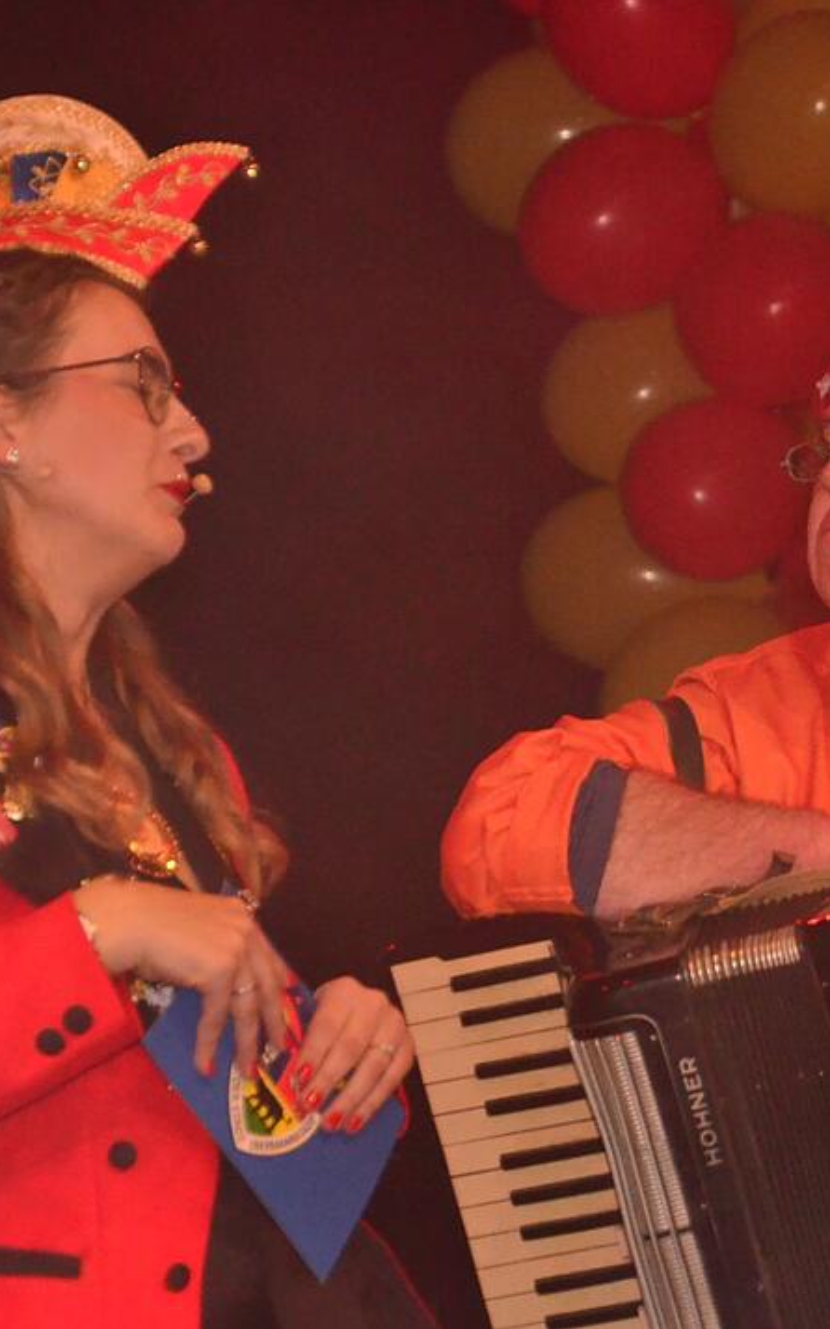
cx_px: 607
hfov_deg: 5.7
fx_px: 8364
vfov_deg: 9.1
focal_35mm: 231
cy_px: 664
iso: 3200
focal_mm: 100
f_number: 6
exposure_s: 1/500
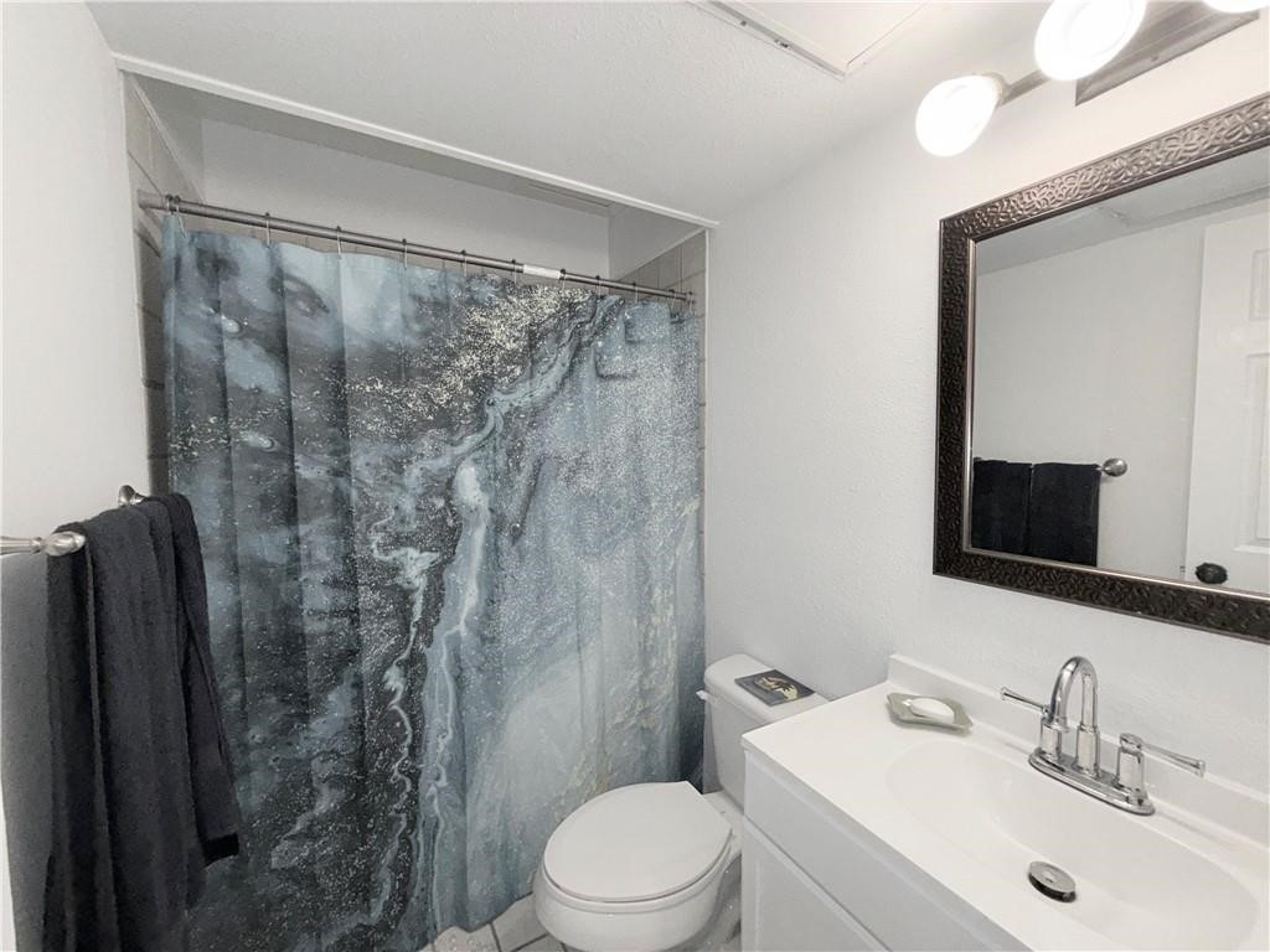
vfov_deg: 85.7
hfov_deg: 102.1
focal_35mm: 14
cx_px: 635
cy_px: 476
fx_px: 514
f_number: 2.2
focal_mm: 2.22
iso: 100
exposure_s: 1/120
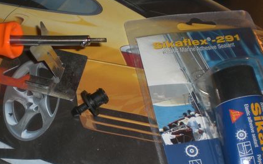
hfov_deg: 33.3
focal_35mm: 61
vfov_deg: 21.2
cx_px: 97
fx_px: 437
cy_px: 97
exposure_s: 1/60
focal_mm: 6.3
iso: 50
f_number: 3.1
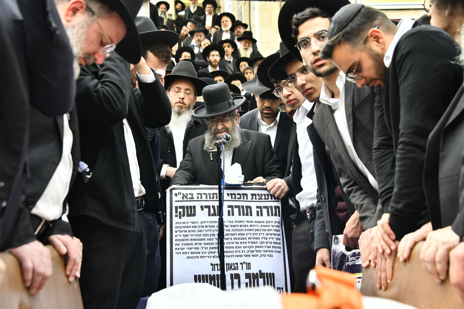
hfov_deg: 38.2
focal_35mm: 52
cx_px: 232
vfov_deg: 26.0
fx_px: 670
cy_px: 154
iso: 1250
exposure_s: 1/250
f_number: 5.6
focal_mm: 52
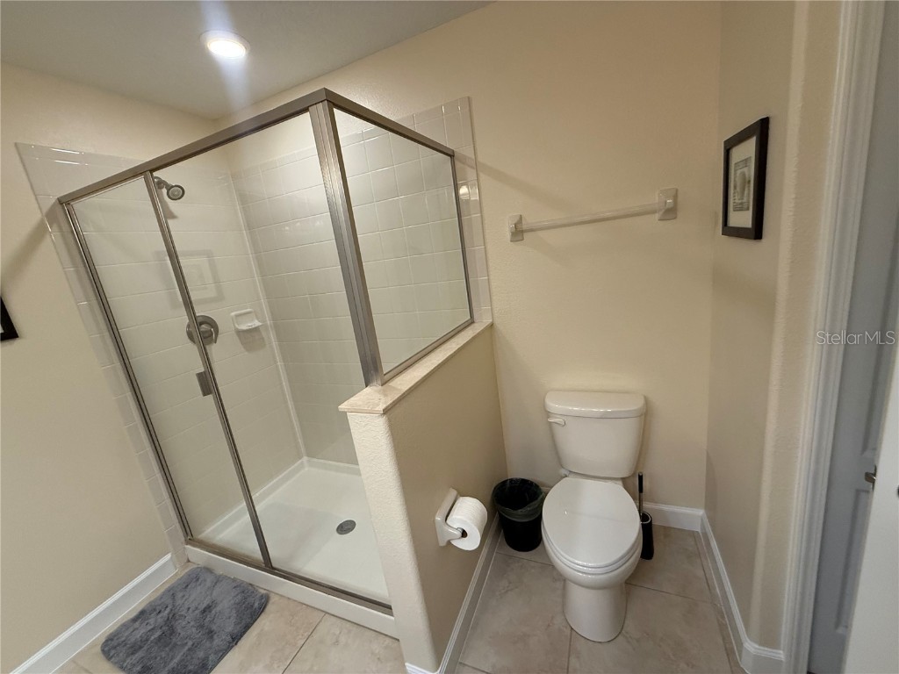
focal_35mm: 14
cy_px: 337
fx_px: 364
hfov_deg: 102.1
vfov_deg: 85.7
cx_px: 450
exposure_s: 1/120
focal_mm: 2.22
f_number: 2.2
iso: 250
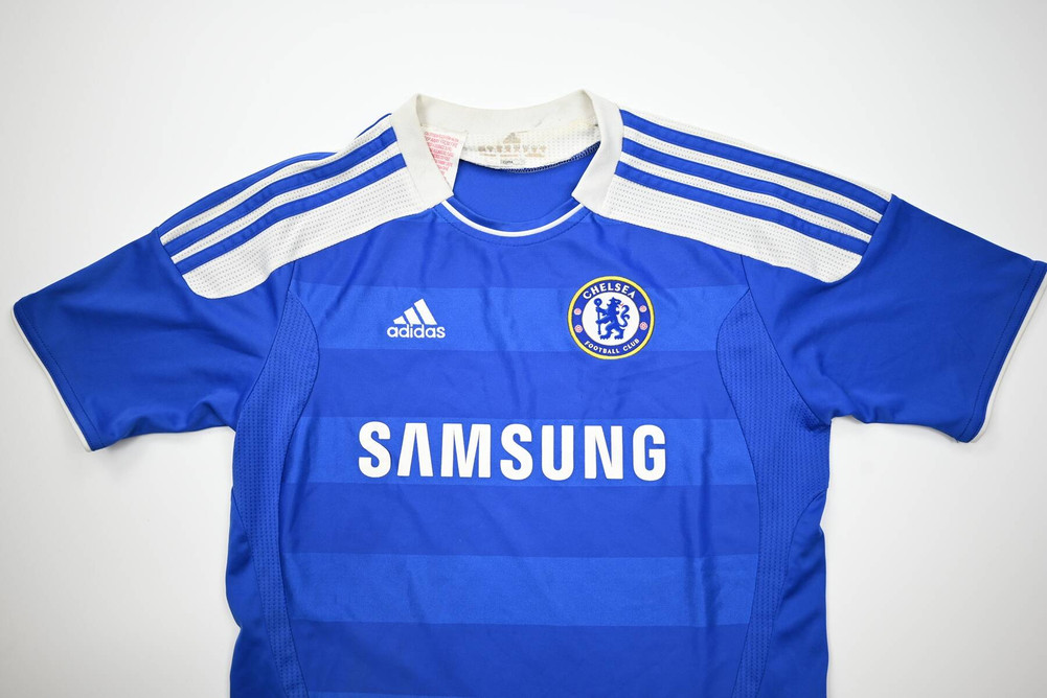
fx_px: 873
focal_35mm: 30
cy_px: 349
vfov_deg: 43.6
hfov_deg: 61.9
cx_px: 524
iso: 200
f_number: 4.8
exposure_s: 1/125
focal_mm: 30
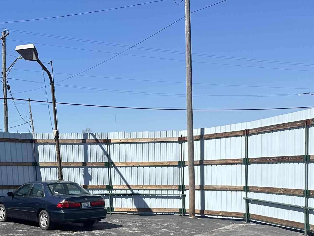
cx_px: 110
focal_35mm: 57
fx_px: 517
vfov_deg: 24.2
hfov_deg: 33.5
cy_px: 253
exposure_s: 1/5000
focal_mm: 6.86
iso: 80
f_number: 1.78
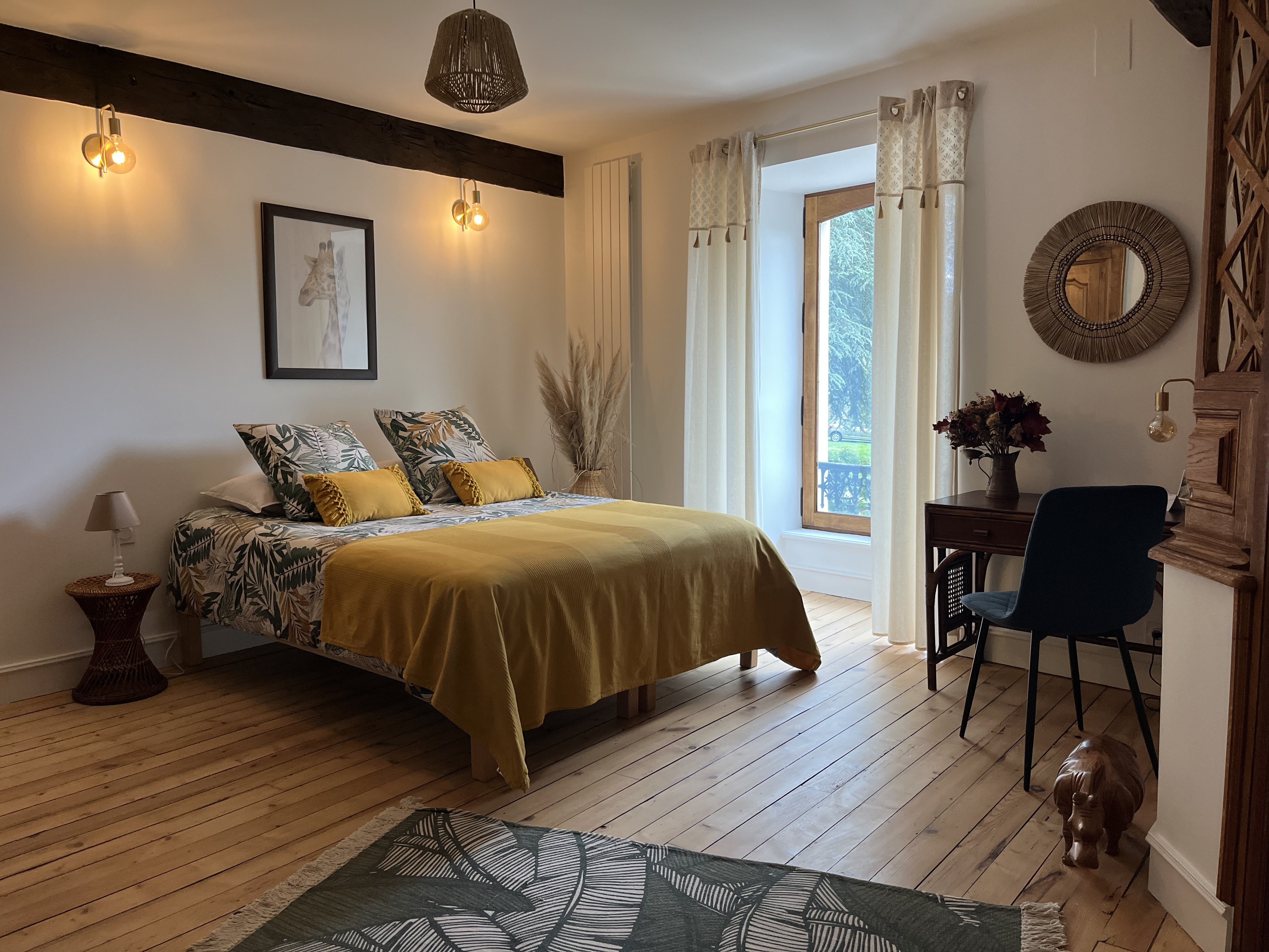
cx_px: 634
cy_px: 476
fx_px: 953
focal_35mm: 26
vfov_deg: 53.1
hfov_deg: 67.3
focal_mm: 5.1
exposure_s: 1/109
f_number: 1.6
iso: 125
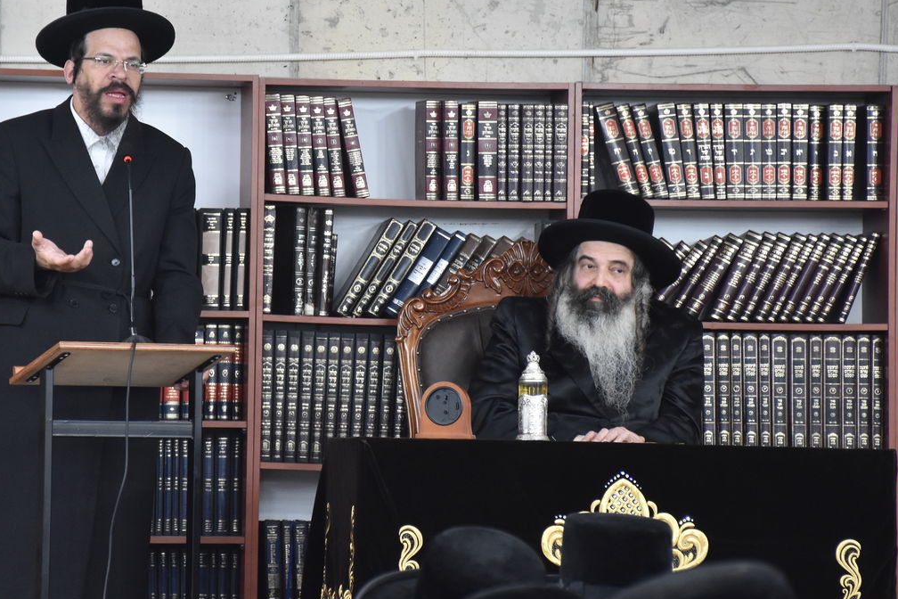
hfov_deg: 9.4
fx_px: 5455
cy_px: 254
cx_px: 319
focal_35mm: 219
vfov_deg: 6.3
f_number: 5.6
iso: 1600
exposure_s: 1/80
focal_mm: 105
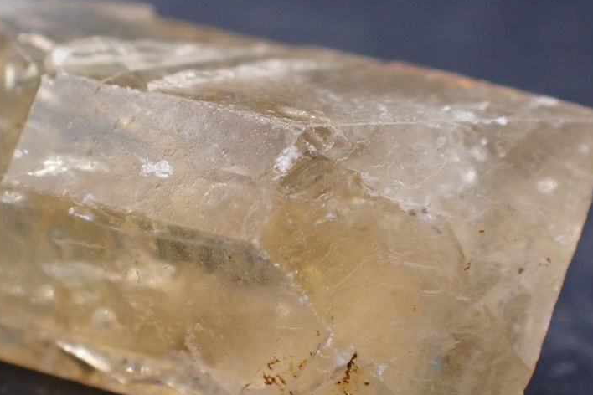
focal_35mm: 147
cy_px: 215
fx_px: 2421
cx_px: 219
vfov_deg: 9.3
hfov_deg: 13.9
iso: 400
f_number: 4.9
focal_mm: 18
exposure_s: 1/400
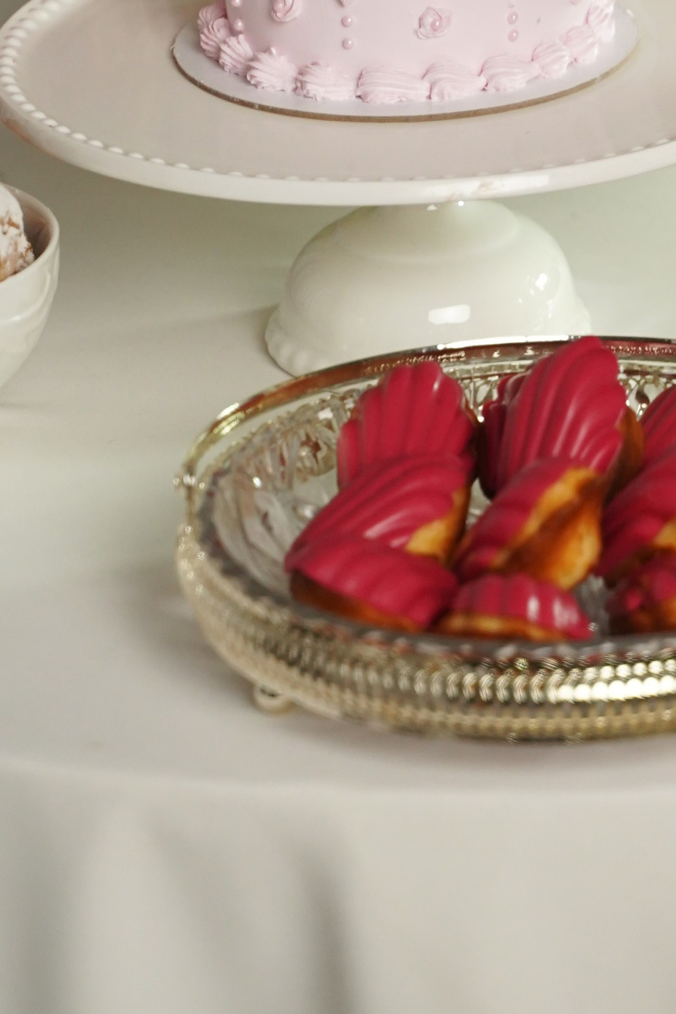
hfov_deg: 7.1
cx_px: 587
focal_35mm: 192
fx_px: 5408
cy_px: -125
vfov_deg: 10.6
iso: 1600
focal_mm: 75
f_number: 3.5
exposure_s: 1/160
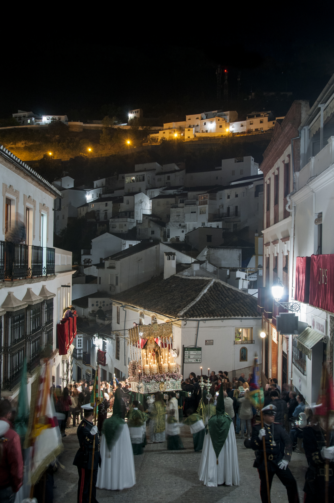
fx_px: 502
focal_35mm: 36
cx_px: 167
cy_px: 252
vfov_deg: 53.2
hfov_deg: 36.8
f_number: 8
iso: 400
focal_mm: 24
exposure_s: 2
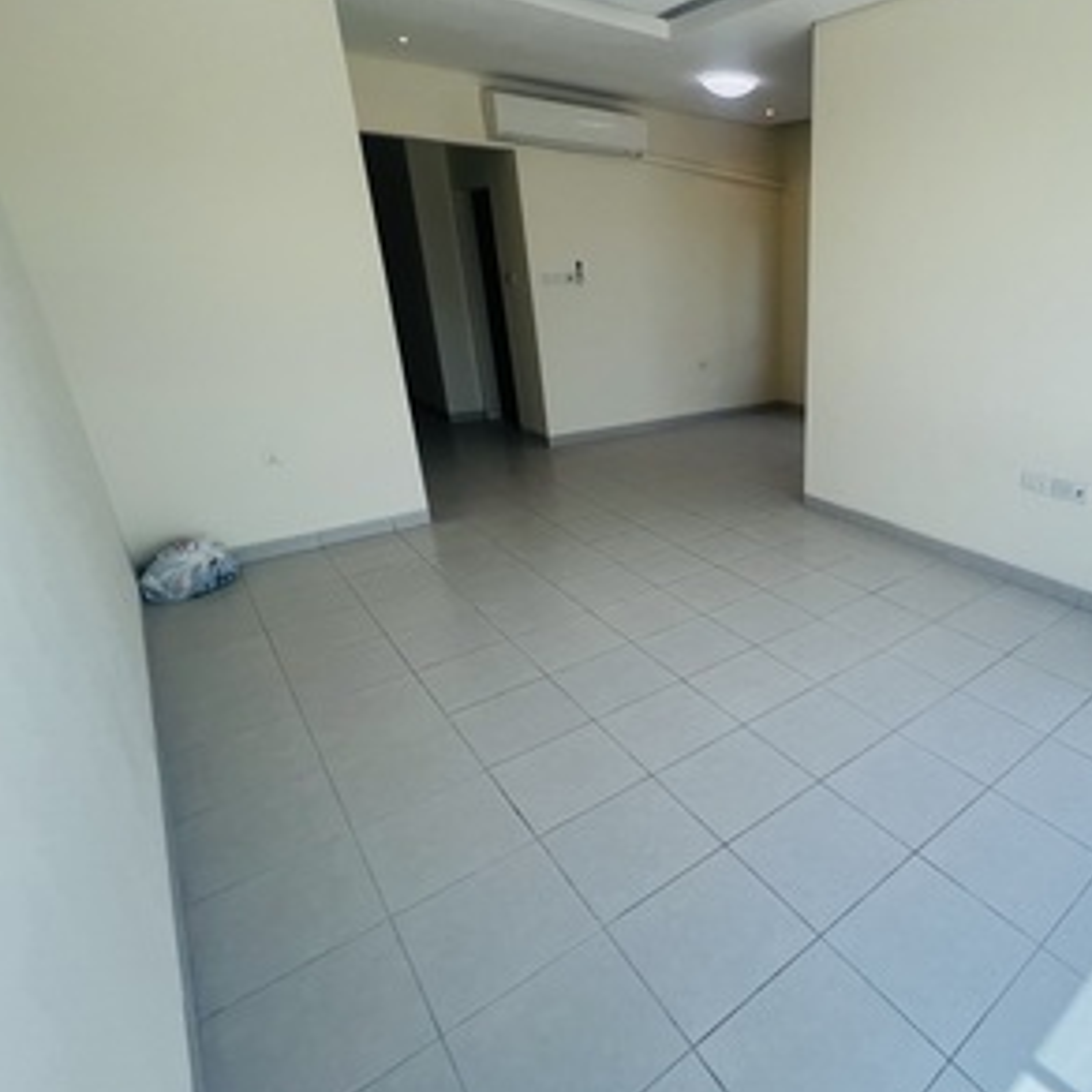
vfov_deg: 80.7
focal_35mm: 18
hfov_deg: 76.0
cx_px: 791
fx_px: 642
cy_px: 525
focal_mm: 1.57
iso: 32
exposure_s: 1/144
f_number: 1.8
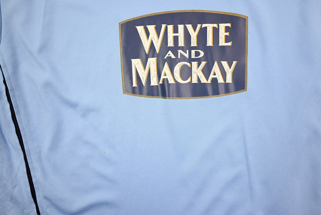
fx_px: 259
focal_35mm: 29
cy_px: 108
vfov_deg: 45.0
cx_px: 160
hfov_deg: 63.6
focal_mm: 29
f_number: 4.5
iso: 200
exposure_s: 1/100
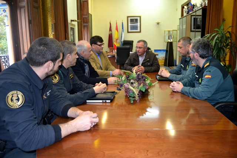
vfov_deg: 48.0
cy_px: 79
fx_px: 178
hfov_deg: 67.4
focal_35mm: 27
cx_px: 118
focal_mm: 18
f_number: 3.5
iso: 1250
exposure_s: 1/60
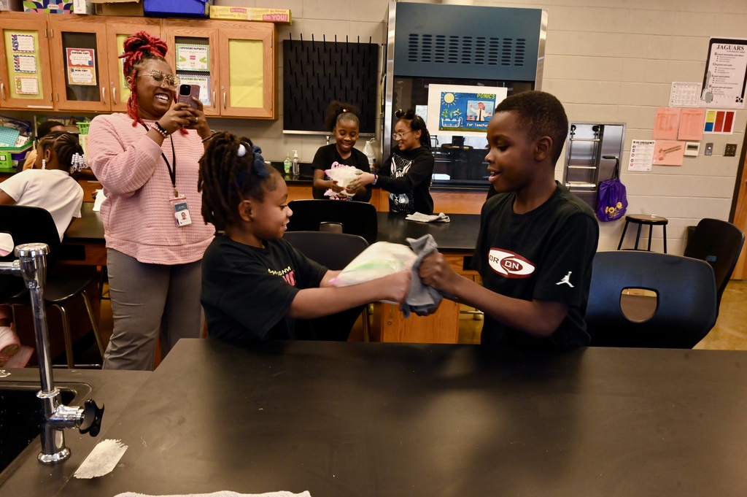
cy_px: 248
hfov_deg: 65.5
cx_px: 374
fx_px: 581
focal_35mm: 28
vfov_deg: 46.3
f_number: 11
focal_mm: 28
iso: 5000
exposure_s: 1/100
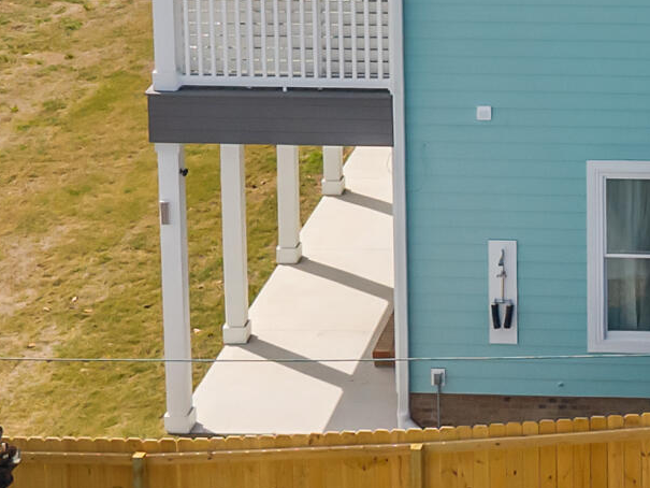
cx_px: 788
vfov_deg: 11.6
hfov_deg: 15.9
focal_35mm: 119
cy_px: -369
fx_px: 2235
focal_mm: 8.67
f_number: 1.8
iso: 230
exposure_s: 1/8000
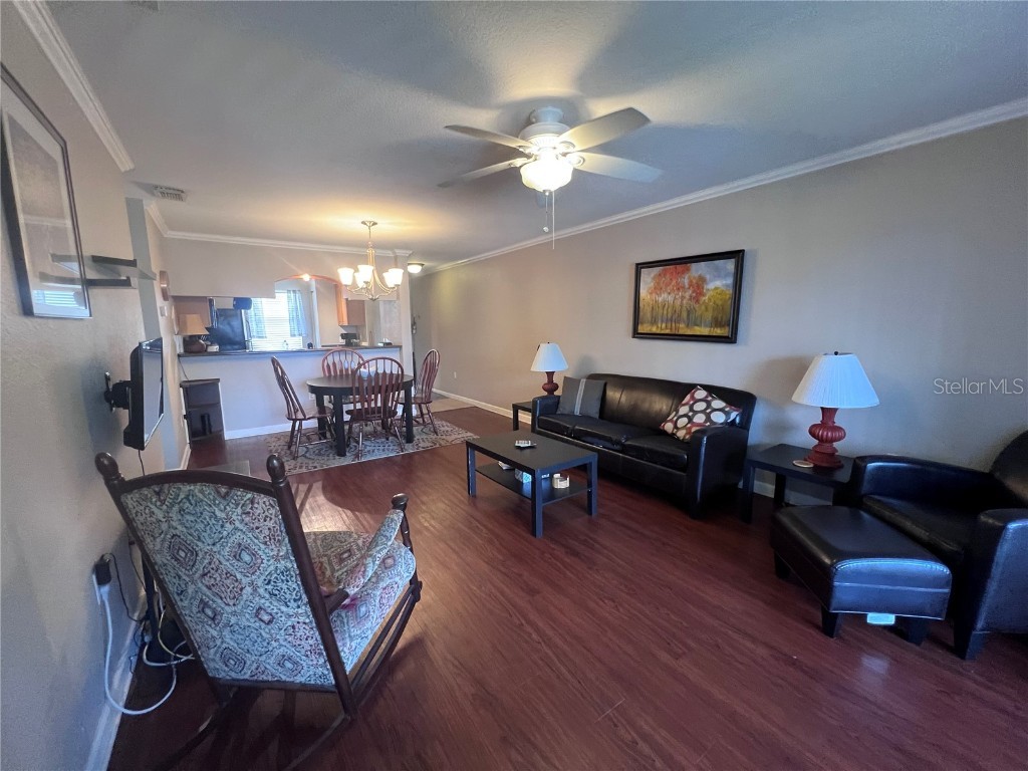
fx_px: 386
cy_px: 386
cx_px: 514
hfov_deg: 106.2
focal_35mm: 13
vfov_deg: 89.9
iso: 400
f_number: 1.8
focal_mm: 1.57
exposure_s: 1/60
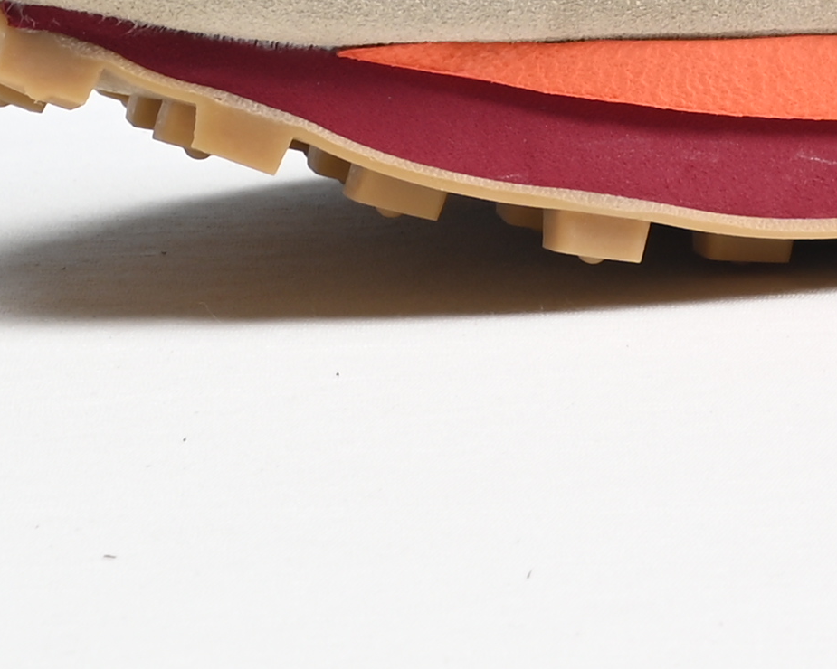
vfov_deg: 6.4
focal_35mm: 232
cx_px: 2008
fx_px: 5747
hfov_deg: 7.7
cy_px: -905
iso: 100
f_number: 16
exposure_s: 1/2
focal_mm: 38
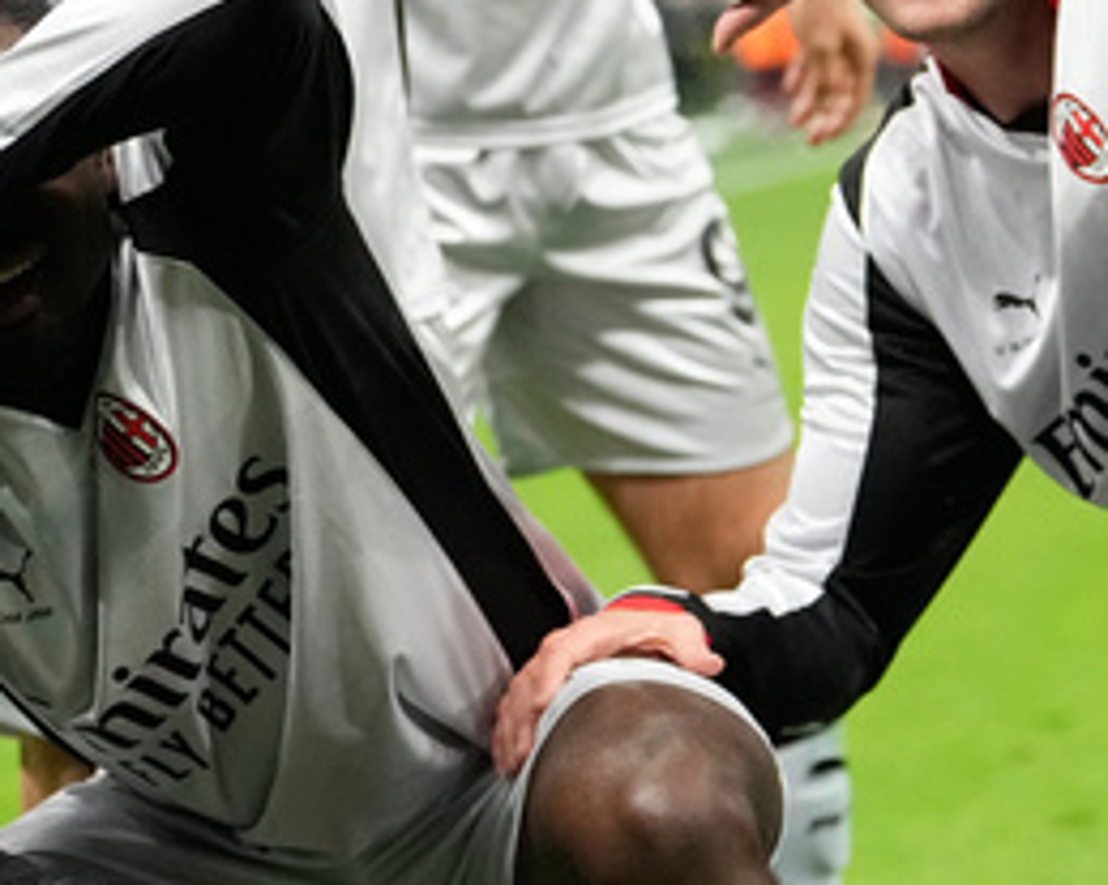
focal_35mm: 260
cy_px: 306
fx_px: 8523
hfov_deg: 7.4
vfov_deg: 5.9
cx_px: -124
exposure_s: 1/2000
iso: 4000
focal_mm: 70
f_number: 3.2
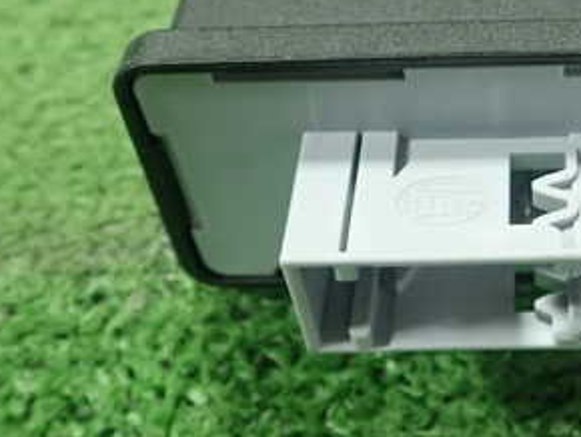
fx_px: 1041
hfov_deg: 30.0
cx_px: 507
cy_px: 74
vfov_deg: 23.3
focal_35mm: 62
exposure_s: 1/125
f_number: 2.3
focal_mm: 5.5
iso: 400
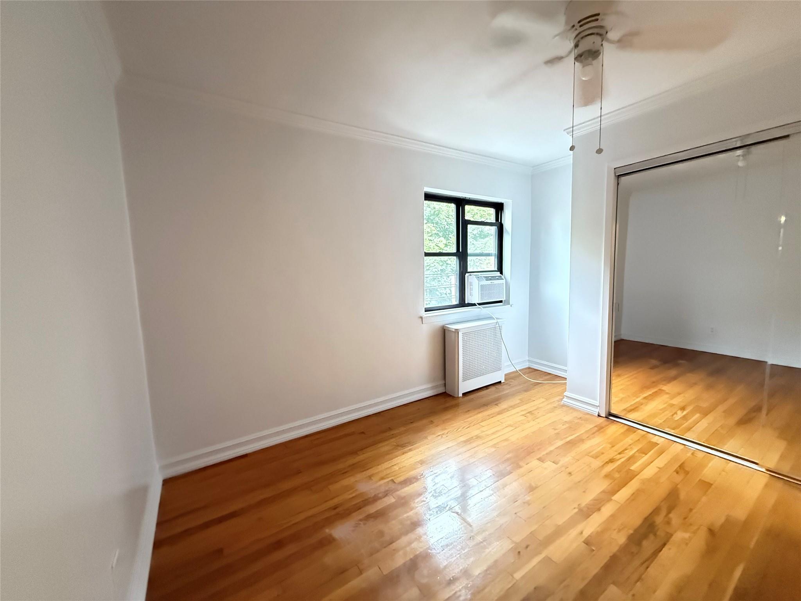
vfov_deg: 85.7
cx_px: 400
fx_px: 324
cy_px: 300
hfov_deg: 102.1
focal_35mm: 14
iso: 1250
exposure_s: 1/40
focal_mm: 2.22
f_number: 2.2
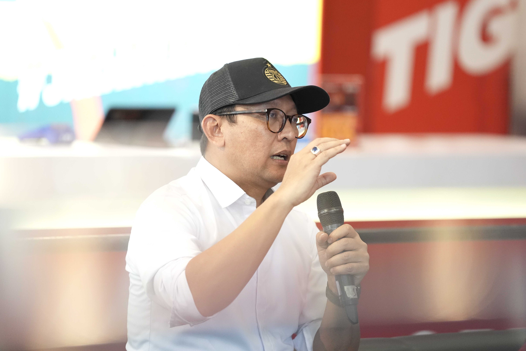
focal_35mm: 200
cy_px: 176
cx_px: 263
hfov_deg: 10.3
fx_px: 2922
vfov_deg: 6.9
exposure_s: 1/250
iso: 4000
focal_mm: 200
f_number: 2.8
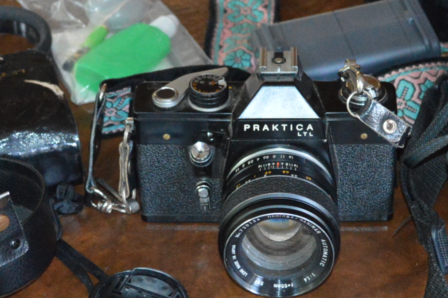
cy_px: 221
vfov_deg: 10.9
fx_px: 1554
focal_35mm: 125
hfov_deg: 16.4
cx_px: 285
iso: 3200
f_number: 4.5
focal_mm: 28
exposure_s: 1/60
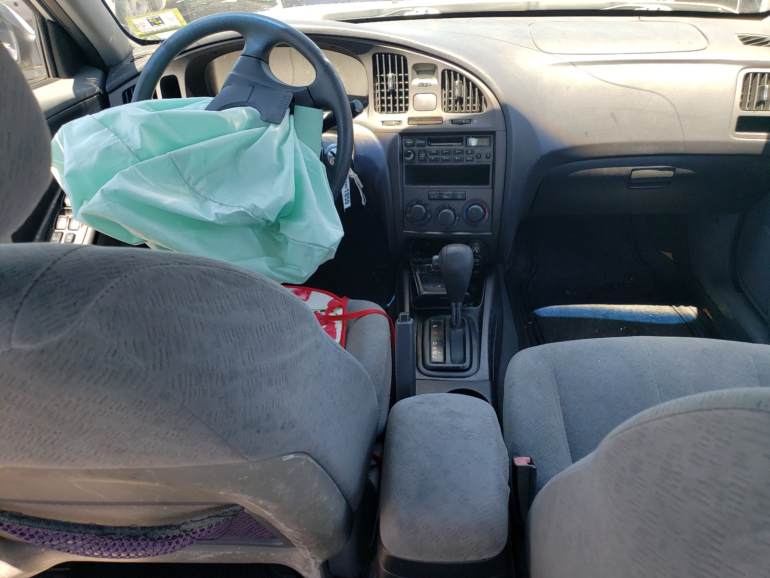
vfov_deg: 53.1
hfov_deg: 67.3
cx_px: 385
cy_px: 289
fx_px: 578
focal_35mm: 26
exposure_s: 1/250
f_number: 1.5
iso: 50
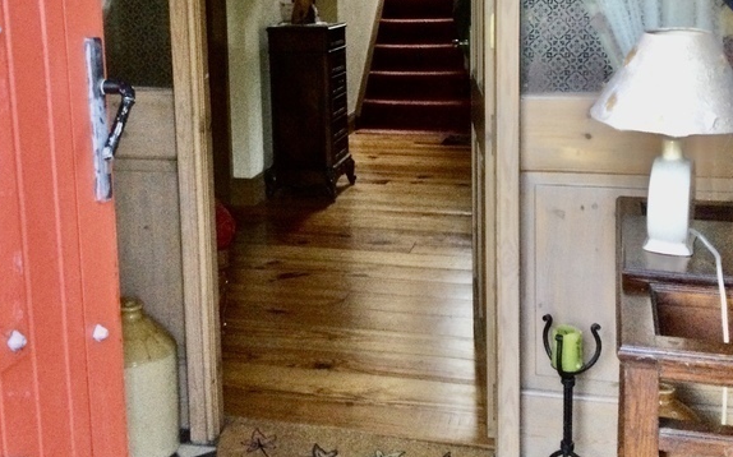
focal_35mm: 44
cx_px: 366
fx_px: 878
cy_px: 97
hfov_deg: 45.3
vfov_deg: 28.6
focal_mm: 3.3
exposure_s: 1/33
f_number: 2.4
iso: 200
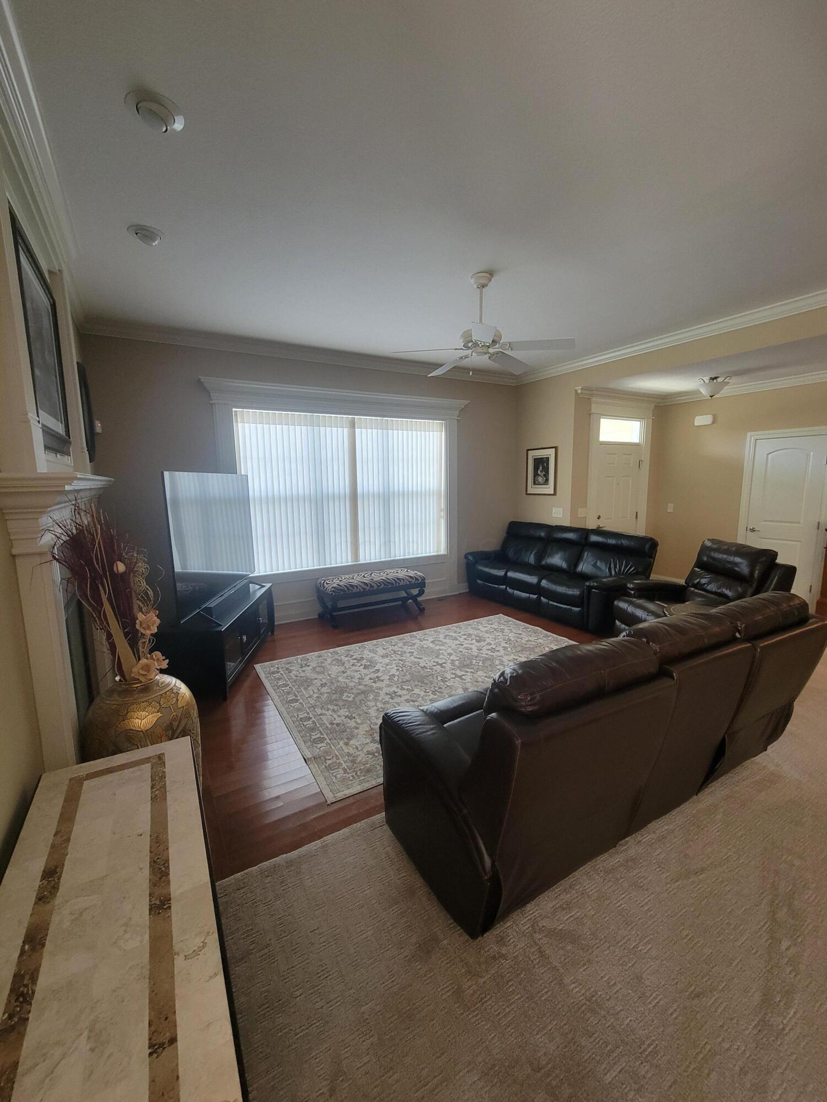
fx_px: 414
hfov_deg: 89.9
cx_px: 414
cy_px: 551
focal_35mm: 13
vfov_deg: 106.2
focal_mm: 2.2
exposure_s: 1/60
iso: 320
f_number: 2.2
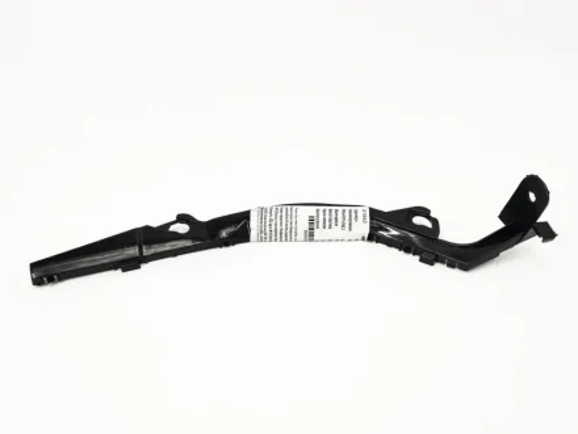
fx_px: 635
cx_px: 289
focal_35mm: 38
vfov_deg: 37.7
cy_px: 217
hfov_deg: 49.0
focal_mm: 4.75
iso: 112
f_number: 1.75
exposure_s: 1/152
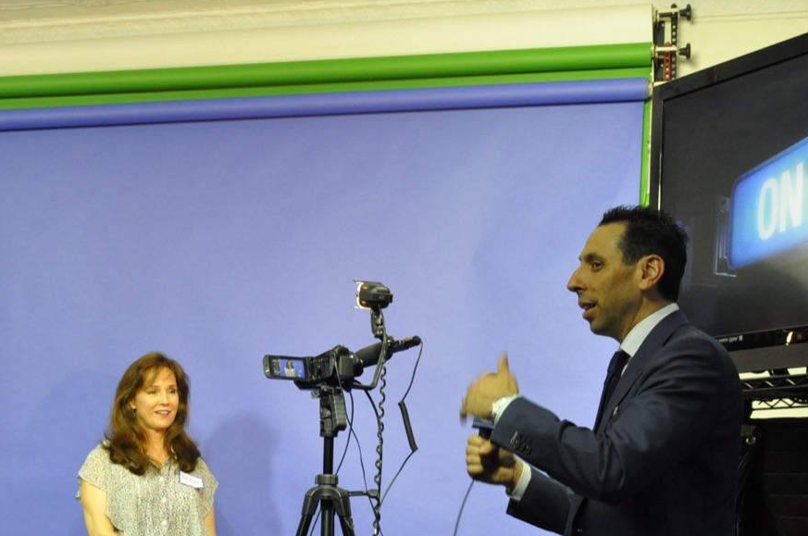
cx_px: 398
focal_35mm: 66
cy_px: 428
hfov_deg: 30.6
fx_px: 1479
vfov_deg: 20.3
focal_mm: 24
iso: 1250
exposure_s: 1/60
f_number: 4
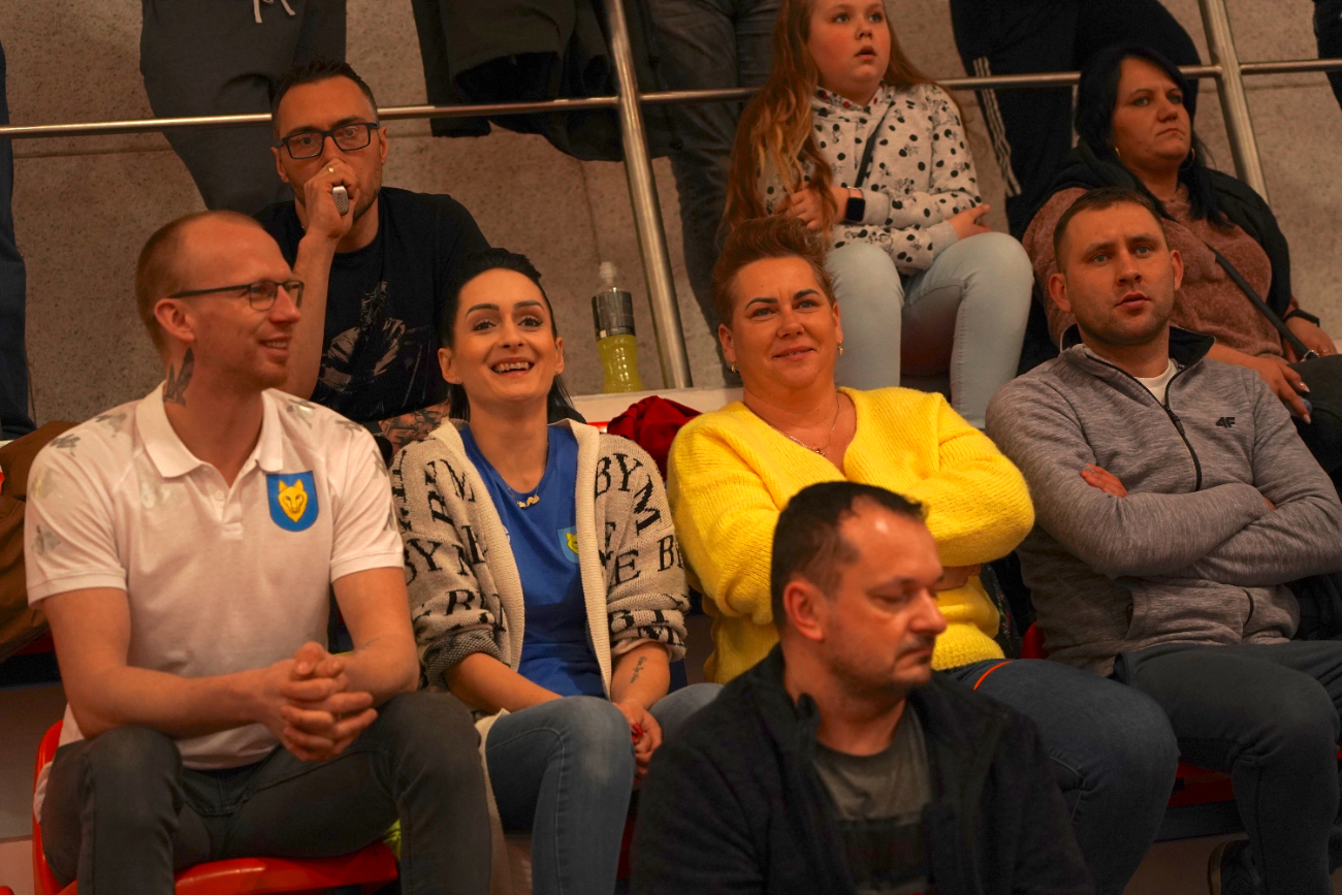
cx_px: 671
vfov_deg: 13.3
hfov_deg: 19.8
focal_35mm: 103
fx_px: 3840
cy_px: 448
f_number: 4.5
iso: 2000
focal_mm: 103
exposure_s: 1/200
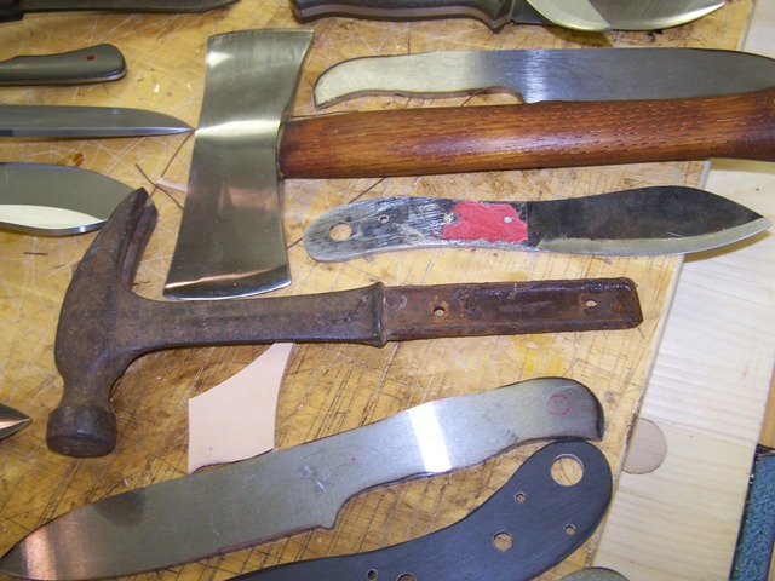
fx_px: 851
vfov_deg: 37.7
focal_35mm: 38
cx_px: 388
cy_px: 290
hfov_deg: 49.0
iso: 80
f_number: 2.8
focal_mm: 6.3
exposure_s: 1/60
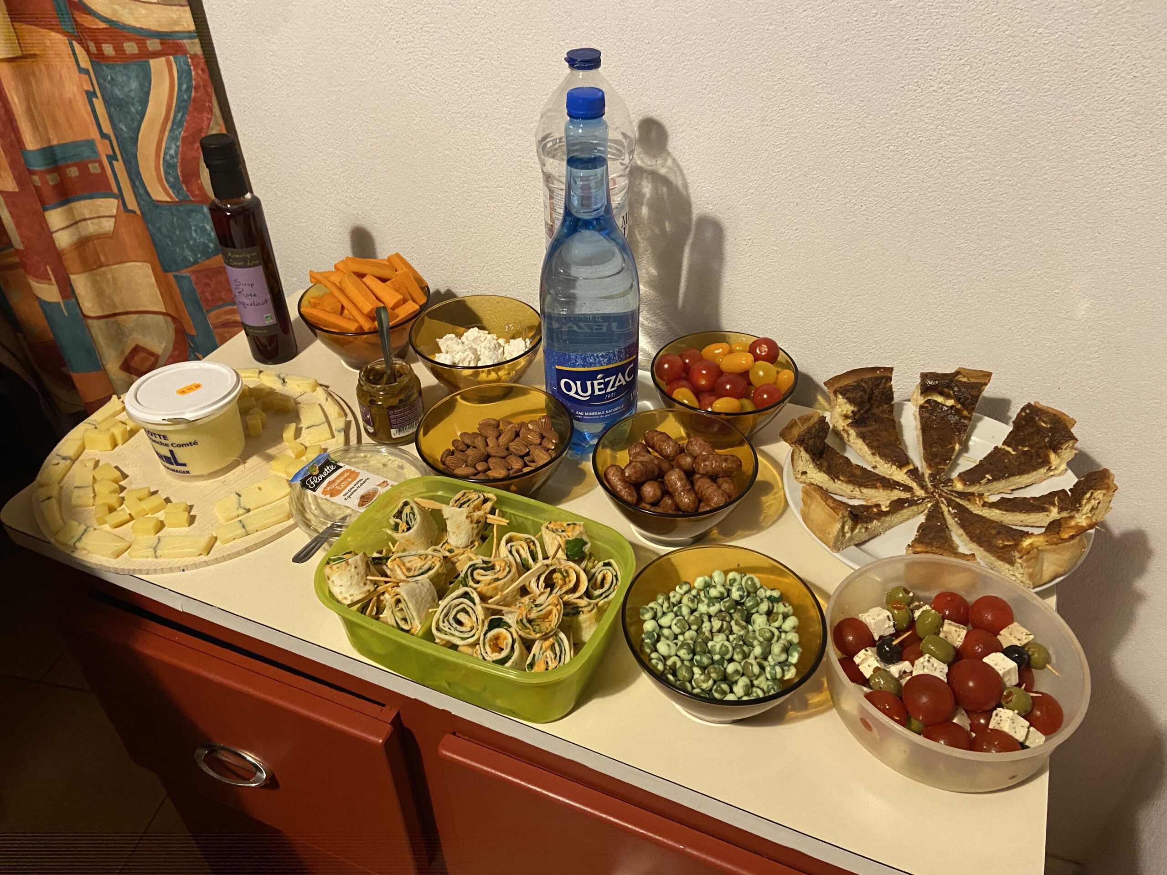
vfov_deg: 53.1
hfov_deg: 67.3
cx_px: 584
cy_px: 438
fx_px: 877
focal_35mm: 26
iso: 400
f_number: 1.8
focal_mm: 4.25
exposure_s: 1/33
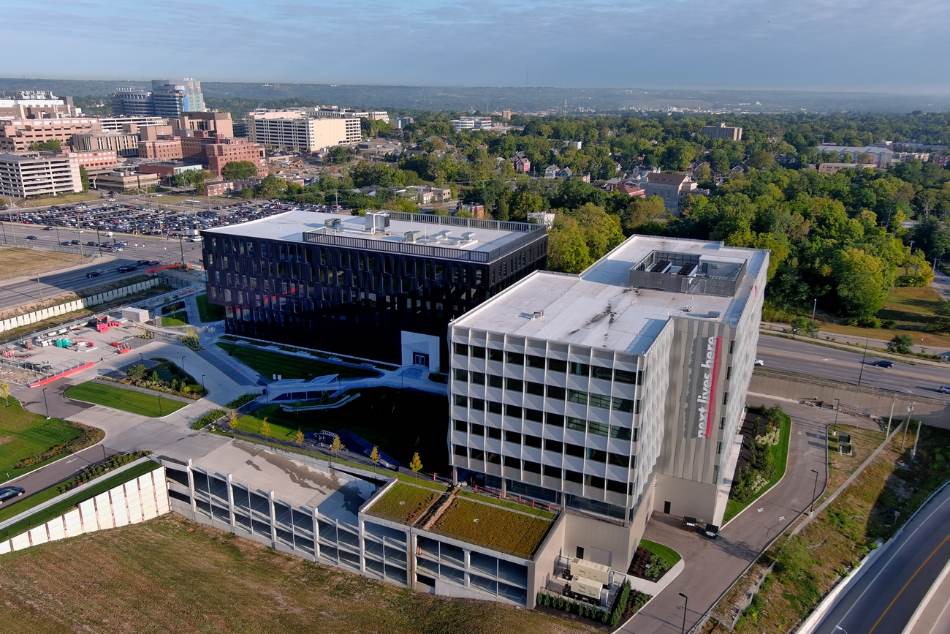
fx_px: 765
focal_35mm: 29
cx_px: 475
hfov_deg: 63.7
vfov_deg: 45.0
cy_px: 317
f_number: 2.8
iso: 100
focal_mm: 10.57
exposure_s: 1/50
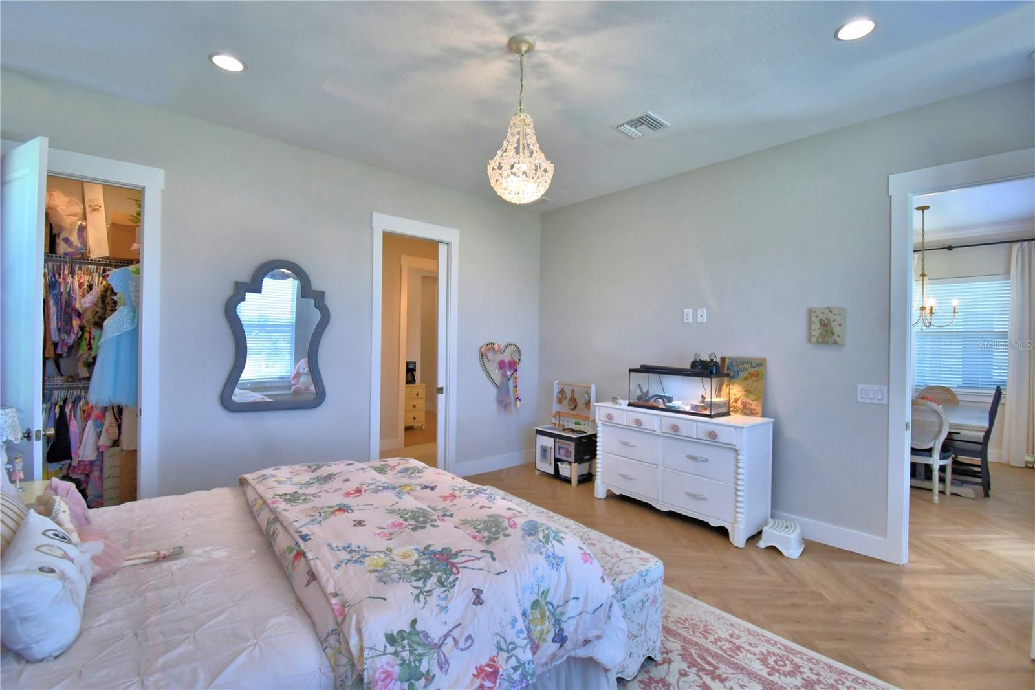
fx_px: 431
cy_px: 345
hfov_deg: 100.4
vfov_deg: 77.3
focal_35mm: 15
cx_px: 518
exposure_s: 1/125
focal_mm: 10
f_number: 4.5
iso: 360
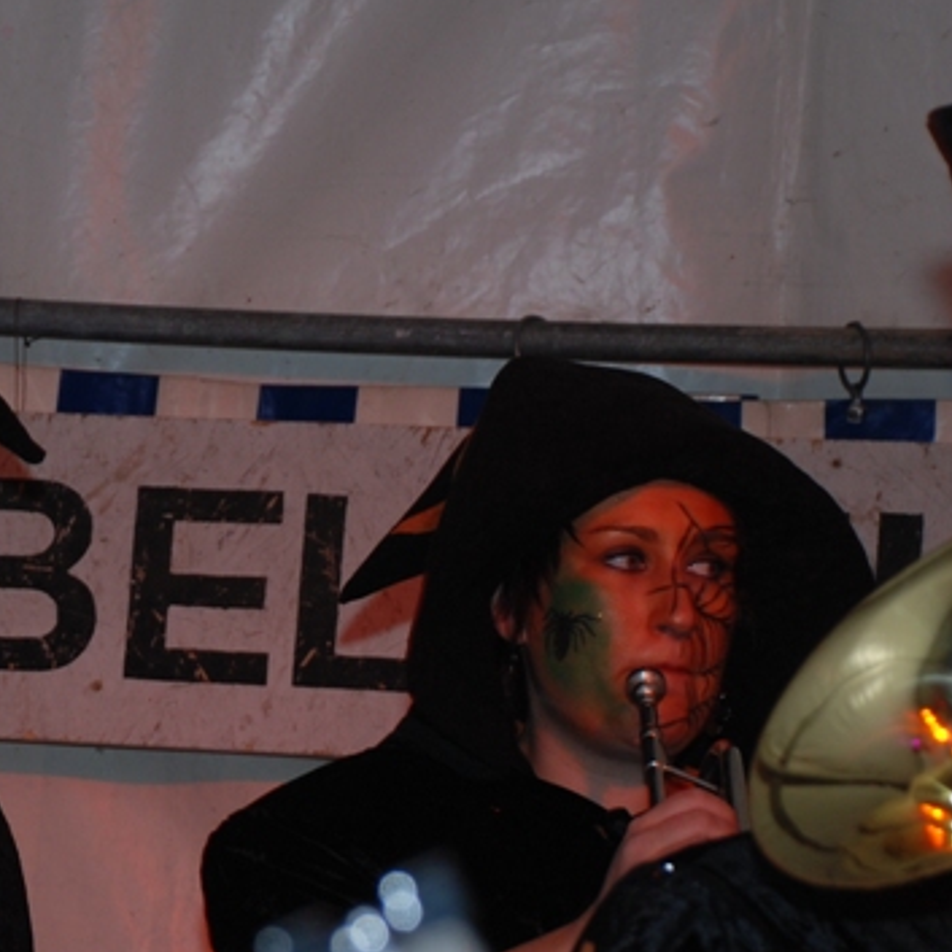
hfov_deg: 8.0
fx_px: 6690
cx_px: -245
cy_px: 654
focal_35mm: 215
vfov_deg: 8.1
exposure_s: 1/60
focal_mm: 58
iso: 200
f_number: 5.3
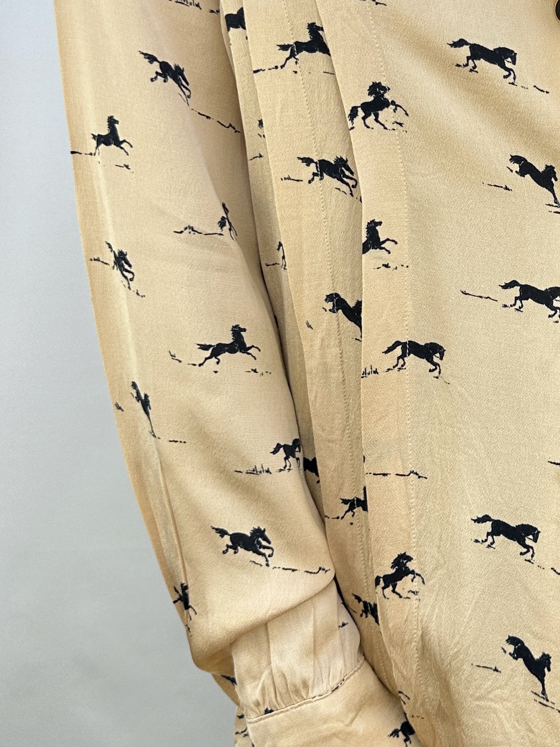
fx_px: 1035
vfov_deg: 38.8
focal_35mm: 48
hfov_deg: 28.5
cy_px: 205
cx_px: 552
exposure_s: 1/467
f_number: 1.78
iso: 80
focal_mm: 6.86
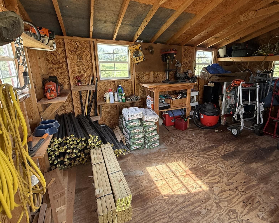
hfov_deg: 85.6
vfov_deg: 73.6
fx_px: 149
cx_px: 162
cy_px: 101
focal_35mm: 18
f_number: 2.2
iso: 125
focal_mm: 2.22
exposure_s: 1/99
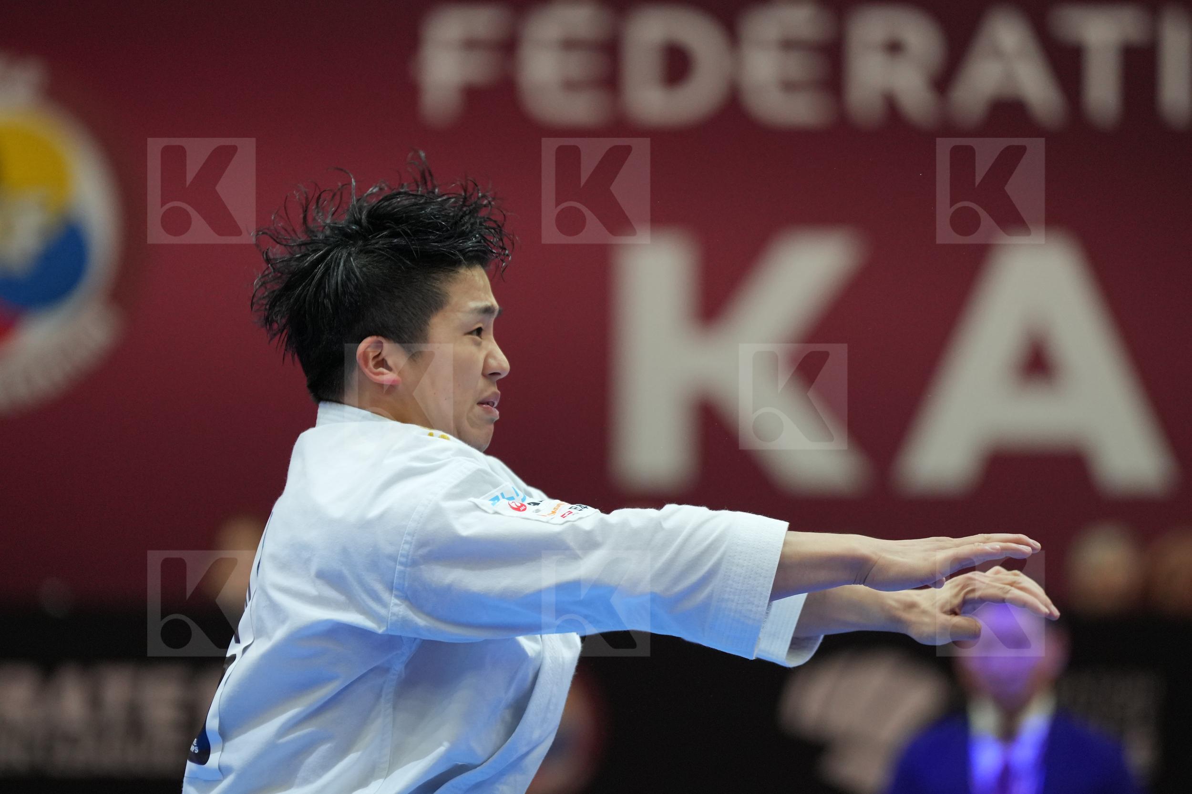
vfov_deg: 4.6
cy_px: 397
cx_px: 596
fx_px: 9931
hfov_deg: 6.9
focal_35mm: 300
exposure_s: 1/1250
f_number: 2.8
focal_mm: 200
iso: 1600
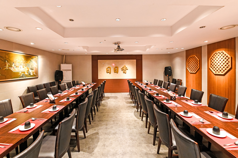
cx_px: 119
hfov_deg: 100.4
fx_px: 99
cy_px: 79
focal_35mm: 15
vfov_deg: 77.2
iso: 5000
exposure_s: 1/30
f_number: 6.3
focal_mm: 15
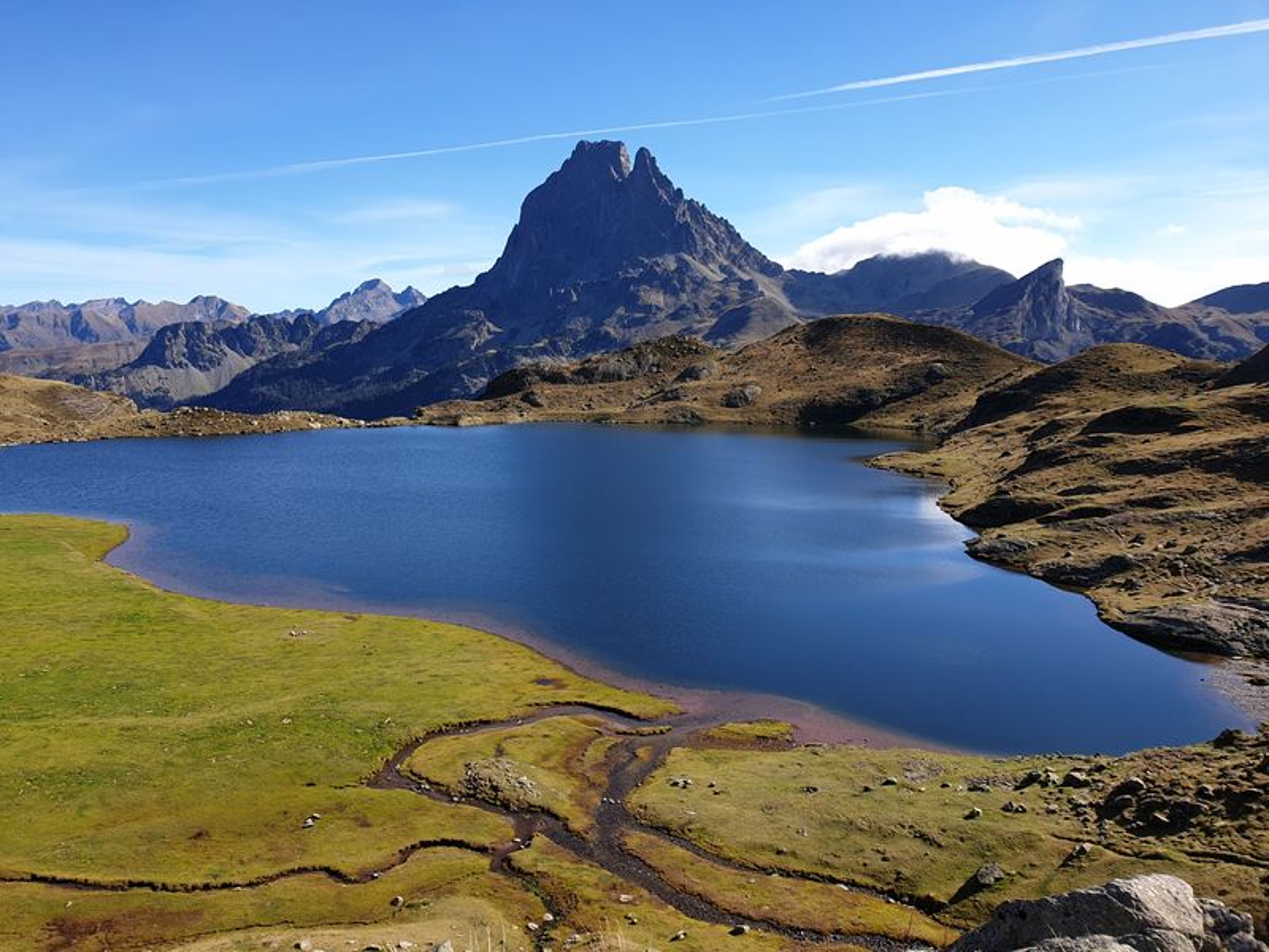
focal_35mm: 26
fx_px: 953
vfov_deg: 53.1
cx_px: 634
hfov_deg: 67.3
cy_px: 476
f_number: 2.4
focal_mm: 4.3
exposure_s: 1/1111
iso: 50
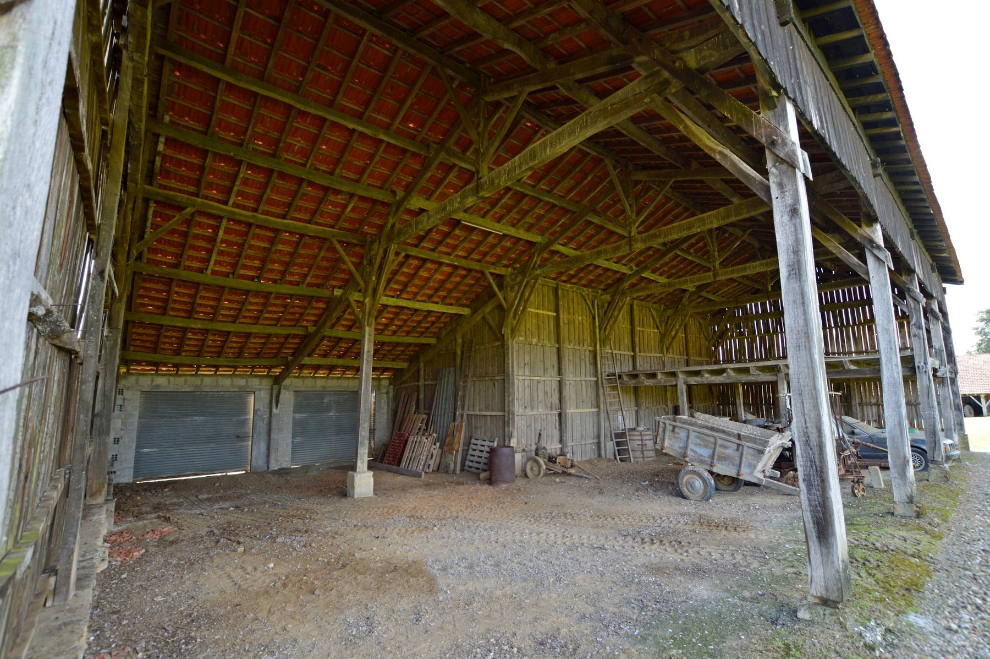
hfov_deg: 100.4
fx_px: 412
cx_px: 495
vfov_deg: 77.2
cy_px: 330
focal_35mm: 15
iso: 400
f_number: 5
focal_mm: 10
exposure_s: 1/100
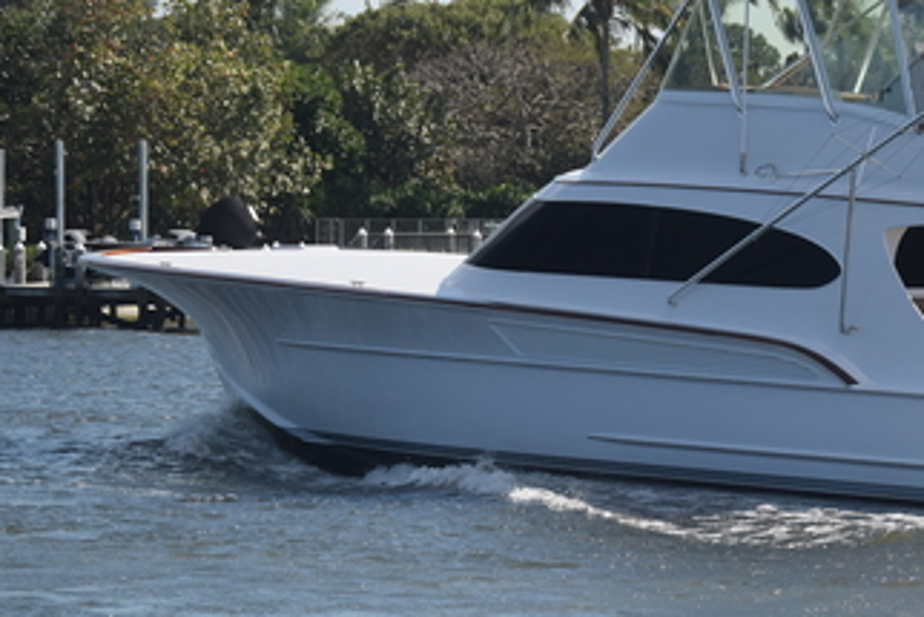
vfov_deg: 6.3
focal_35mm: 218
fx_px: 5598
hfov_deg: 9.4
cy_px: 255
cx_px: 815
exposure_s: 1/640
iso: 200
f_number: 6.3
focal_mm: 78
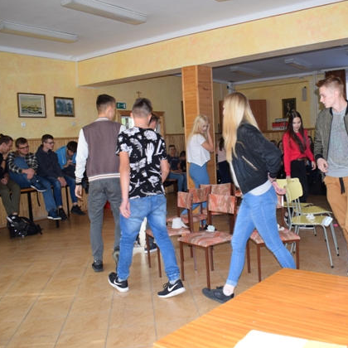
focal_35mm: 35
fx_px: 398
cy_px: 174
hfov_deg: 46.6
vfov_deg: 47.2
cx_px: 226
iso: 800
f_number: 4.5
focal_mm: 18
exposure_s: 1/80
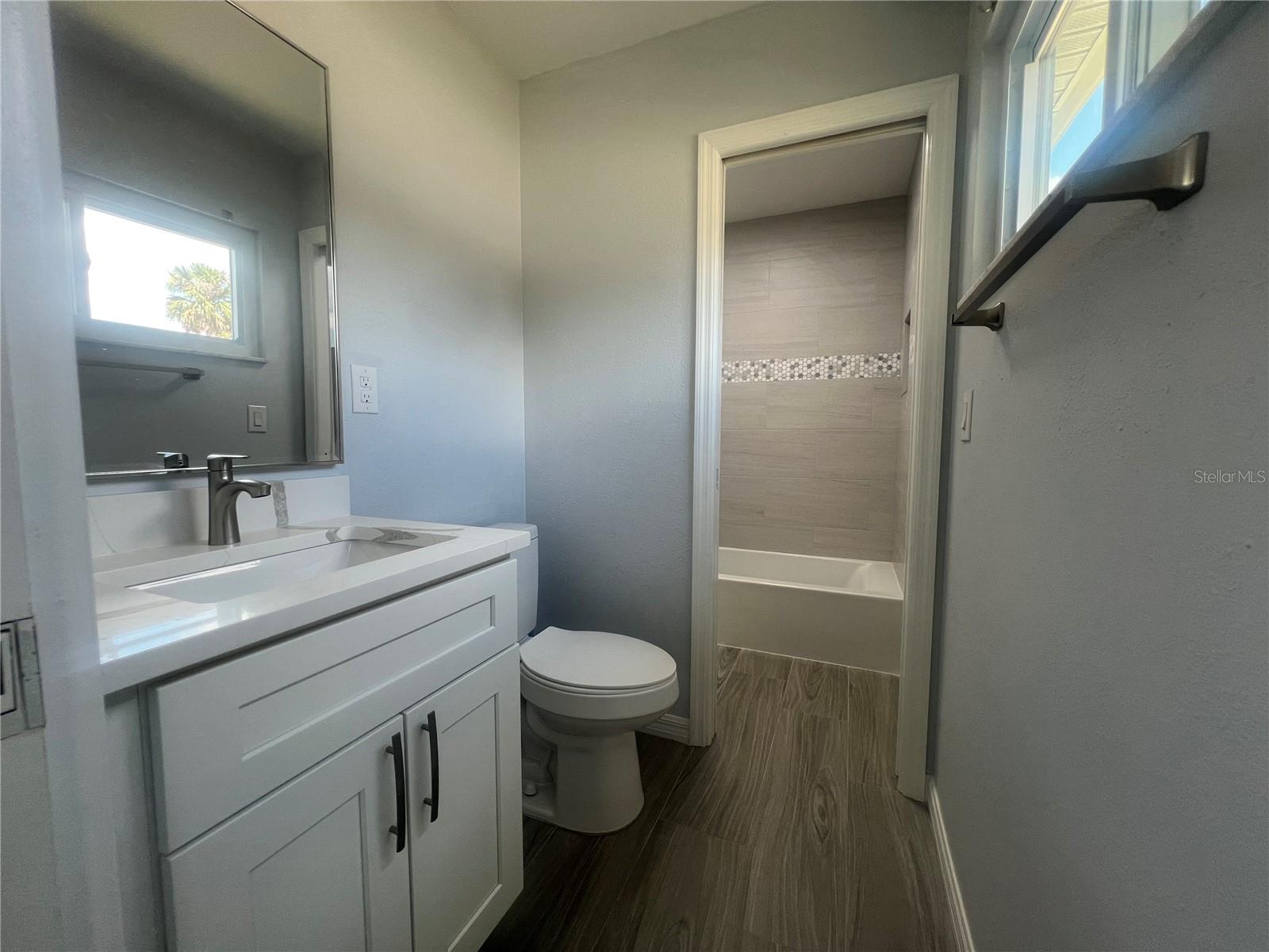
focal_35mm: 13
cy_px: 476
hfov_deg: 106.2
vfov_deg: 89.9
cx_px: 634
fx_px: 477
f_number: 1.8
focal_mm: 1.57
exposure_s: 1/120
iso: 80
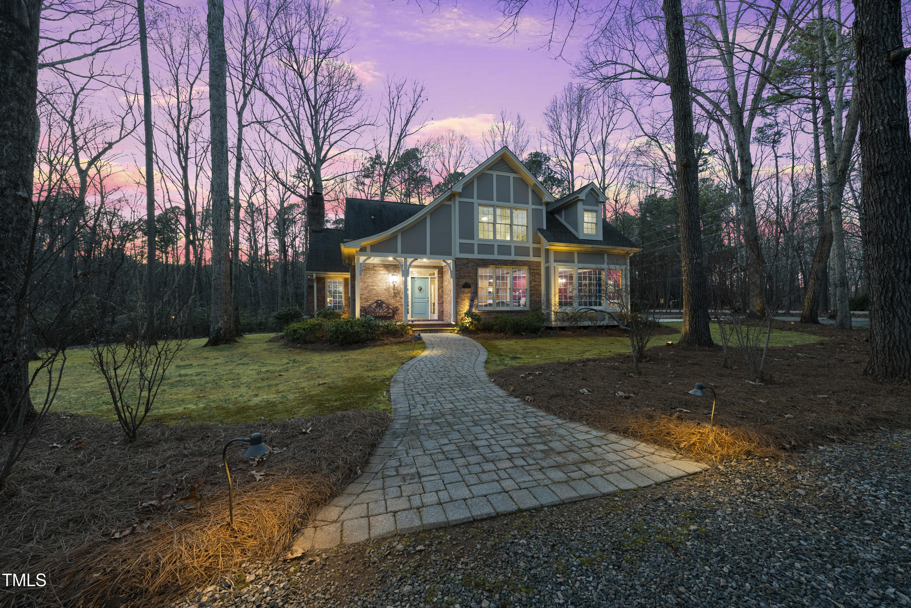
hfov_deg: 108.3
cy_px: 304
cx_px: 456
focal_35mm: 13
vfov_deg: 85.5
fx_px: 329
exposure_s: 1.6
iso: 400
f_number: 7.1
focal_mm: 13
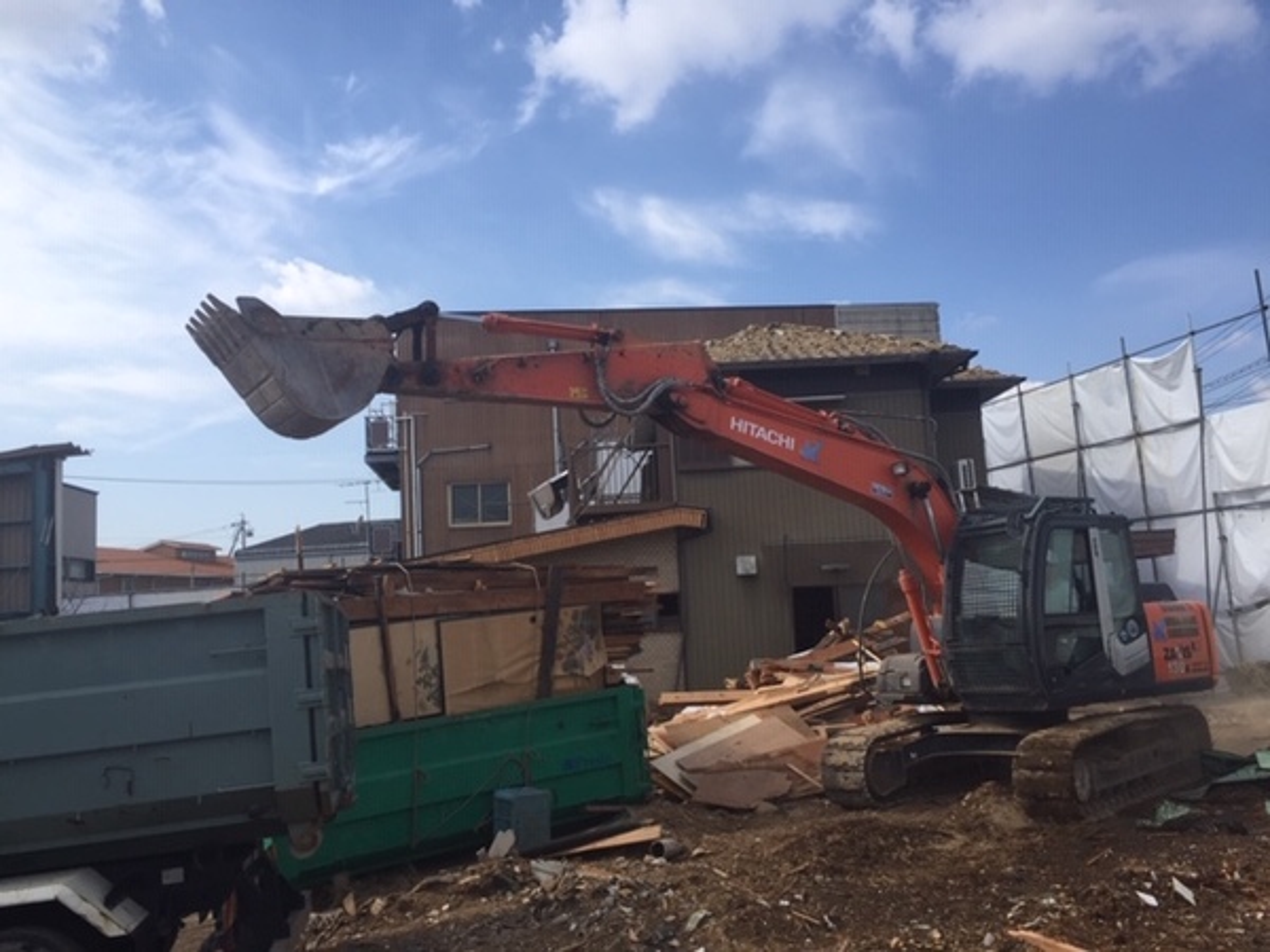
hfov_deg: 61.7
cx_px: 635
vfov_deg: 48.2
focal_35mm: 29
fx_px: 1064
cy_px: 476
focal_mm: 4.15
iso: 32
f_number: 2.2
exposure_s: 1/1582
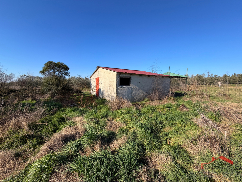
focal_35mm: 14
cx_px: 121
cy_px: 91
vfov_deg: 85.7
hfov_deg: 102.1
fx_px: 98
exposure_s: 1/770
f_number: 2.2
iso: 25
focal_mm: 2.22
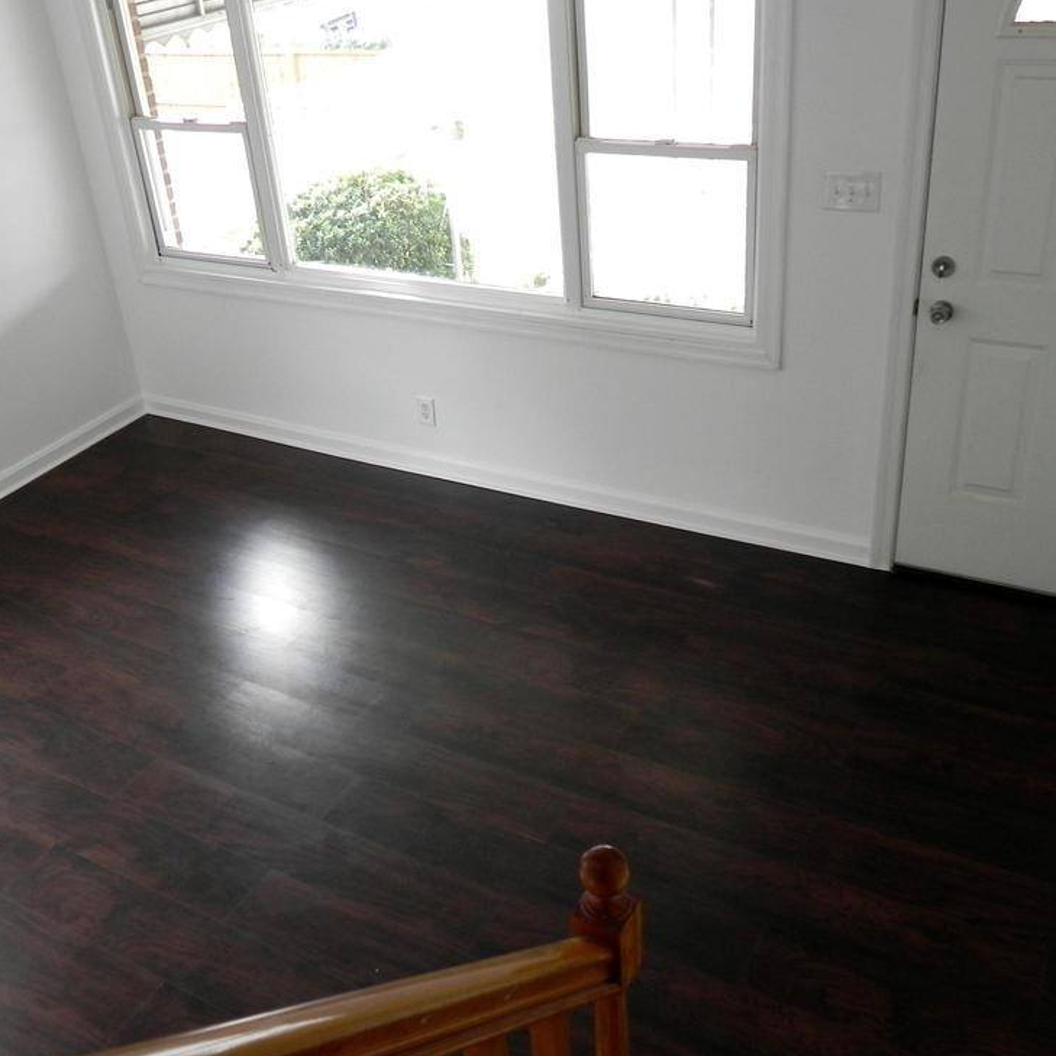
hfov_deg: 45.8
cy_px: 552
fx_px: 1242
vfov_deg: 46.0
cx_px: 435
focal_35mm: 36
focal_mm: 5.2
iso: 160
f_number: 2.8
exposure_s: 1/53.7
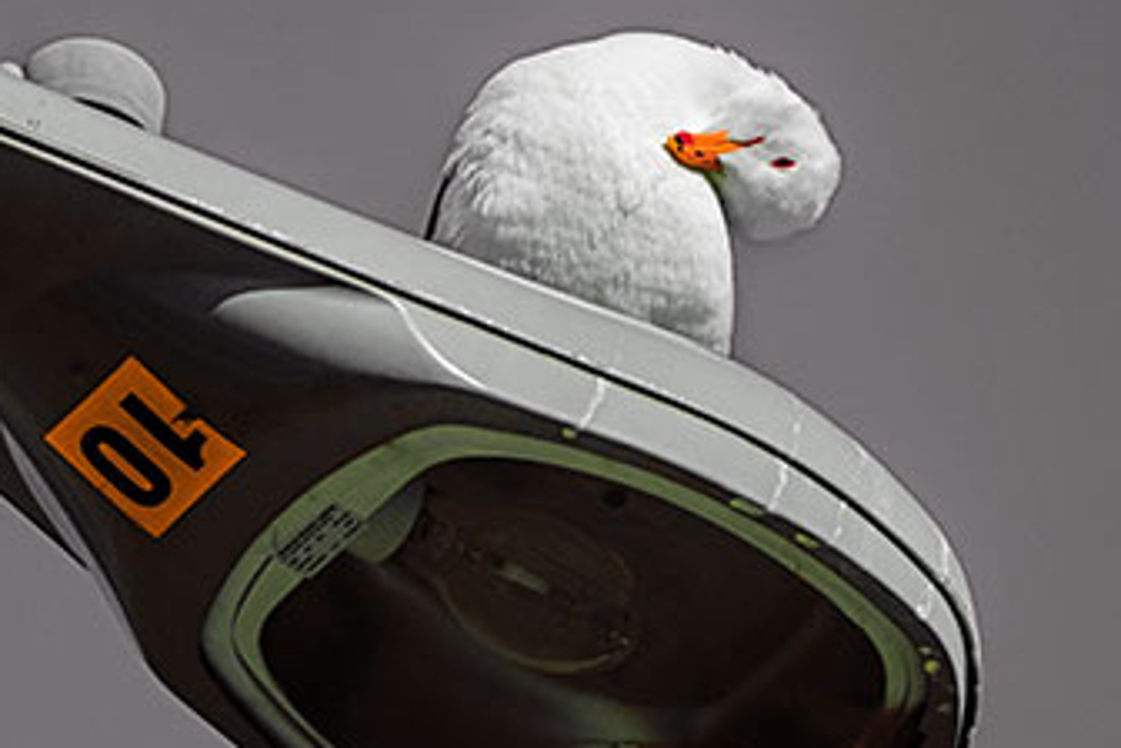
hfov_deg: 3.5
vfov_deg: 2.4
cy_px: 462
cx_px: 310
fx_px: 18090
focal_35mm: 581
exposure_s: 1/1600
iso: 1000
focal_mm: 390
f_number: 11
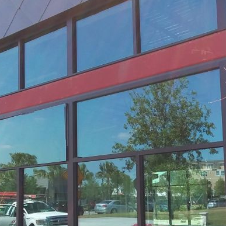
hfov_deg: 31.9
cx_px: 152
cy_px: 137
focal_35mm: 53
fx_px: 391
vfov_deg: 32.1
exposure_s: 1/343
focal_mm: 2.47
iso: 40
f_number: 1.9
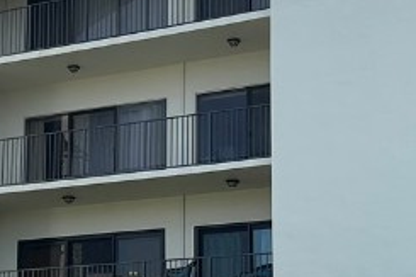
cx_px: 39
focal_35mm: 113
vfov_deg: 12.1
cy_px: 218
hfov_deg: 17.8
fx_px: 1305
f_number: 1.5
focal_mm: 5.7
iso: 50
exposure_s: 1/2841
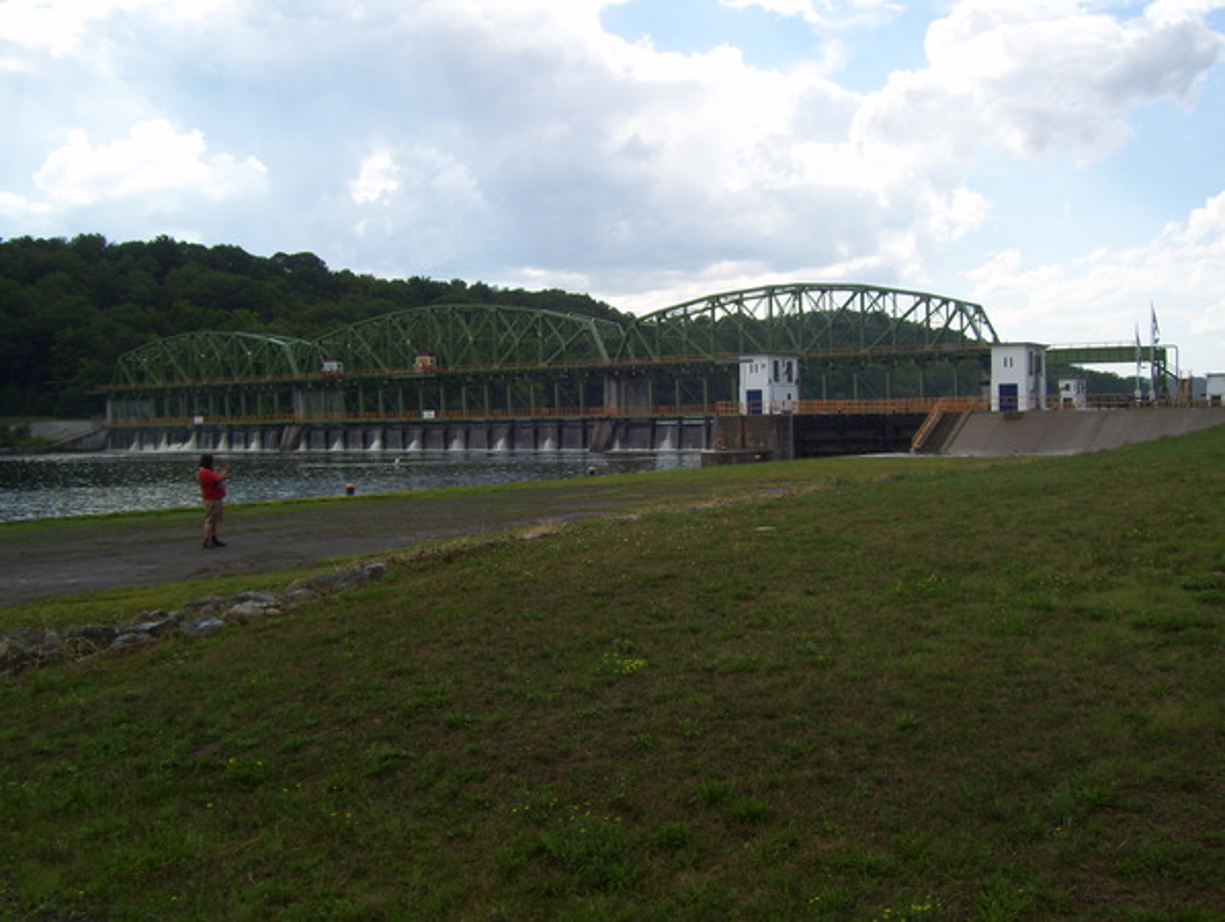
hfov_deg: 51.3
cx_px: 612
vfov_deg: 39.7
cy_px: 461
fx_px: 1276
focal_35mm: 36
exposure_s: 1/320
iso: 80
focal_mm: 6
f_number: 4.8
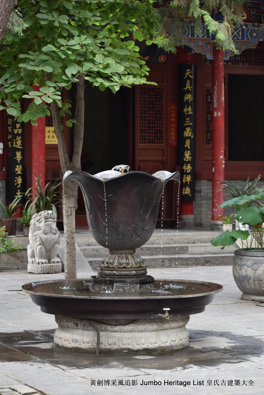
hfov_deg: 13.1
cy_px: 198
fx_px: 1154
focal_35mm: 105
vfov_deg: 19.4
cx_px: 132
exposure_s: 1/250
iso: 500
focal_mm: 70
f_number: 4.5
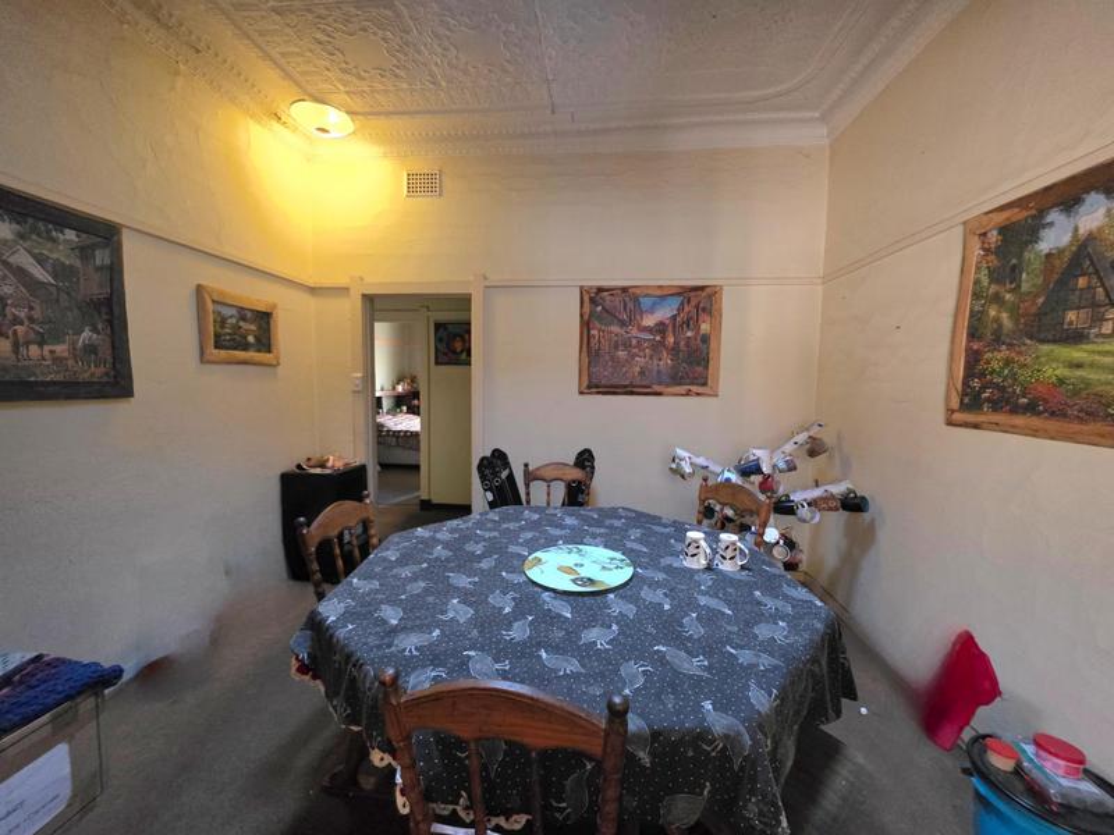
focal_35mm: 13
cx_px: 557
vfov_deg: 89.9
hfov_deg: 106.2
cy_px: 418
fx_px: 418
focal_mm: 2.2
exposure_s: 1/50.3
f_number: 1.9
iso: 1000
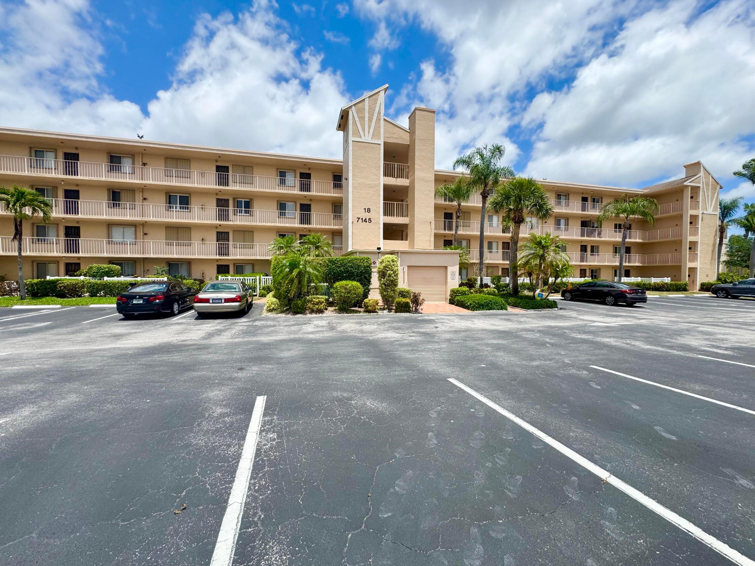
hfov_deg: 102.1
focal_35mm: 14
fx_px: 305
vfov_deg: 85.7
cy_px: 283
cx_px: 378
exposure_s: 1/2028
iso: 50
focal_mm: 2.22
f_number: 2.2
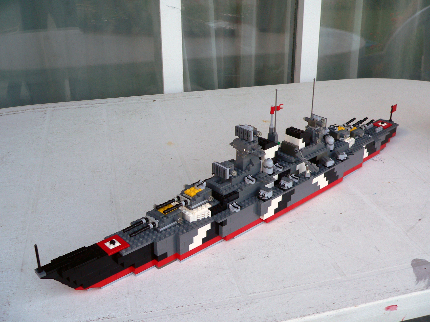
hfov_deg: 49.0
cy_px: 161
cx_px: 215
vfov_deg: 37.7
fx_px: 472
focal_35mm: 38
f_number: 2.8
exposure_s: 1/80
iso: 80
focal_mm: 6.3
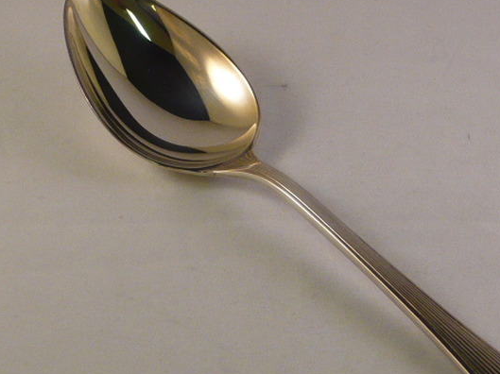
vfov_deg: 11.5
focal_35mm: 129
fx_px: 1862
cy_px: 213
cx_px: 336
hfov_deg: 15.3
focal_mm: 9.5
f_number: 4.1
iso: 200
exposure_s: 1/50
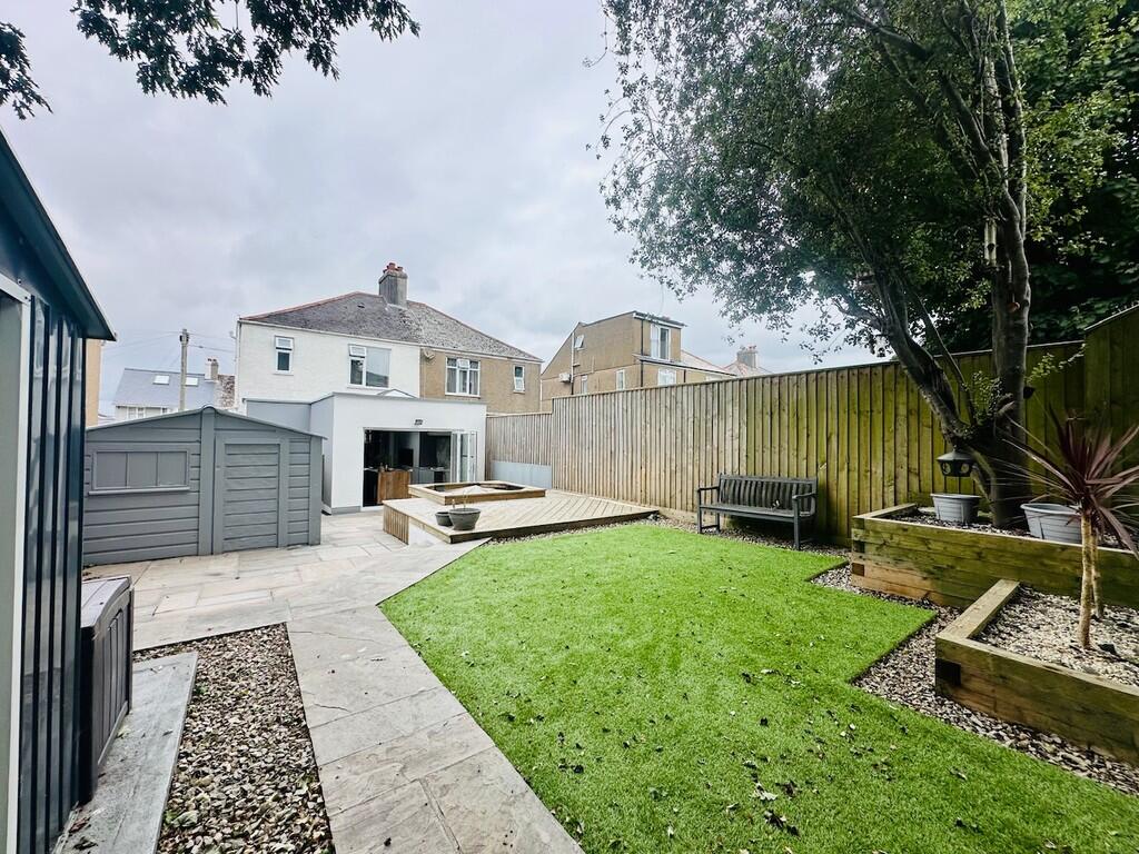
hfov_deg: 102.1
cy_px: 427
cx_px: 570
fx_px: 461
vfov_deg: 85.7
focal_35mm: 14
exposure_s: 1/1531
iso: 40
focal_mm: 2.22
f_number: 2.2
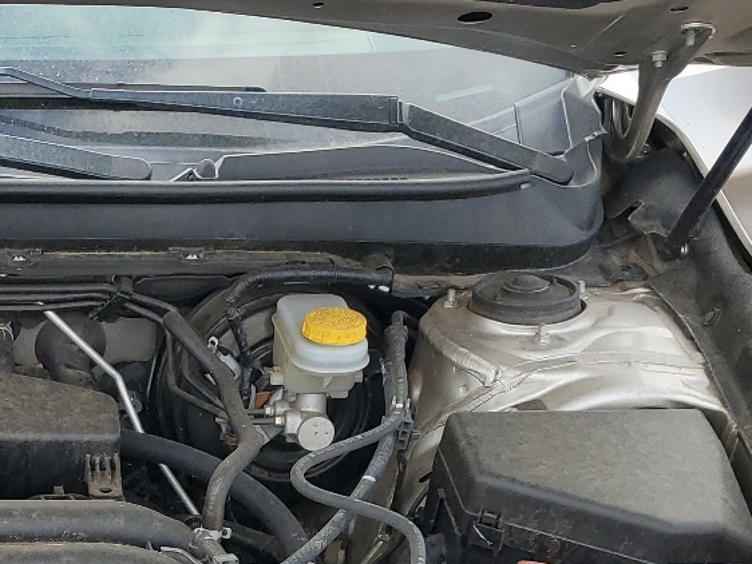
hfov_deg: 24.7
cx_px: -58
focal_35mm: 74
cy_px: 654
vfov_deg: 18.9
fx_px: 1608
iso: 50
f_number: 1.5
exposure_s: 1/500
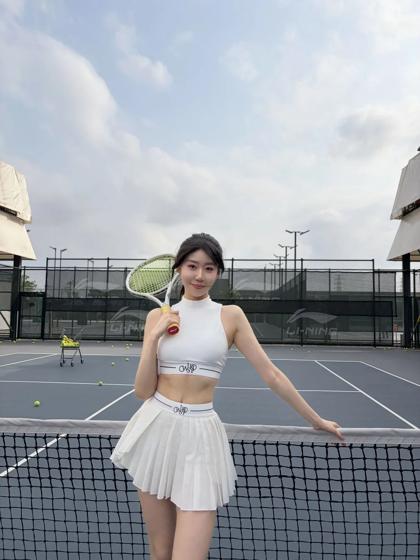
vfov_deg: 67.3
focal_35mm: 26
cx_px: 210
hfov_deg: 53.1
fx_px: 421
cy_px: 280
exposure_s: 1/6993
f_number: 1.6
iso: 64
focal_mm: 5.96
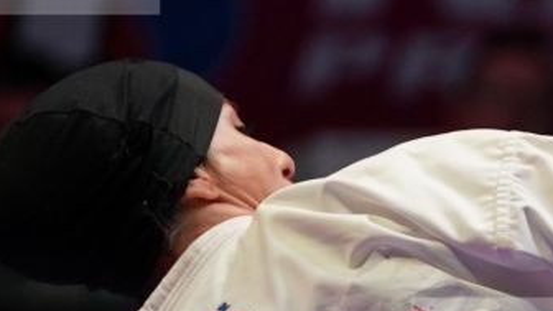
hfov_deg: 2.4
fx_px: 13006
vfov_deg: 1.4
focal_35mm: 887
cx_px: 1122
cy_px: 448
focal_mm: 158
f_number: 2.8
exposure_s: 1/1000
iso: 1250
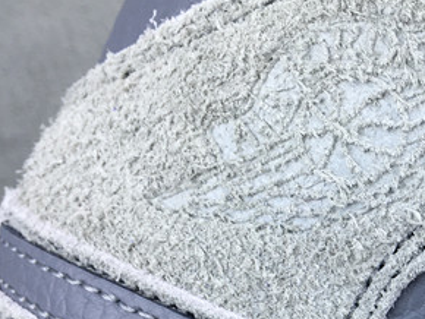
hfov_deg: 22.7
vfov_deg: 17.9
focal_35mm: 80
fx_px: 983
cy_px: 331
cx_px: 491
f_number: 2.2
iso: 32
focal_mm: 4.15
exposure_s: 1/50
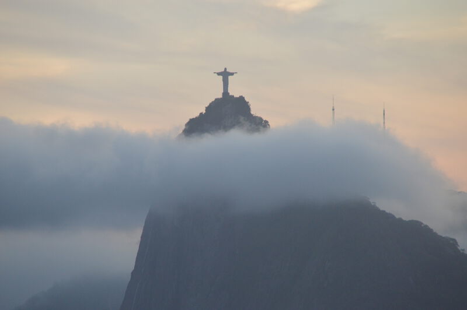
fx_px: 3888
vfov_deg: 4.6
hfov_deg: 6.9
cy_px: 155
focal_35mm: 300
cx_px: 234
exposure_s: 1/500
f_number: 6.3
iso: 1000
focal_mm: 200
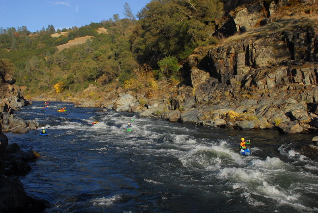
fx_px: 318
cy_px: 106
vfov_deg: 36.9
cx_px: 159
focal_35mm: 36
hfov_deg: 53.1
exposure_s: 1/500
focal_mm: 24
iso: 200
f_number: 6.3
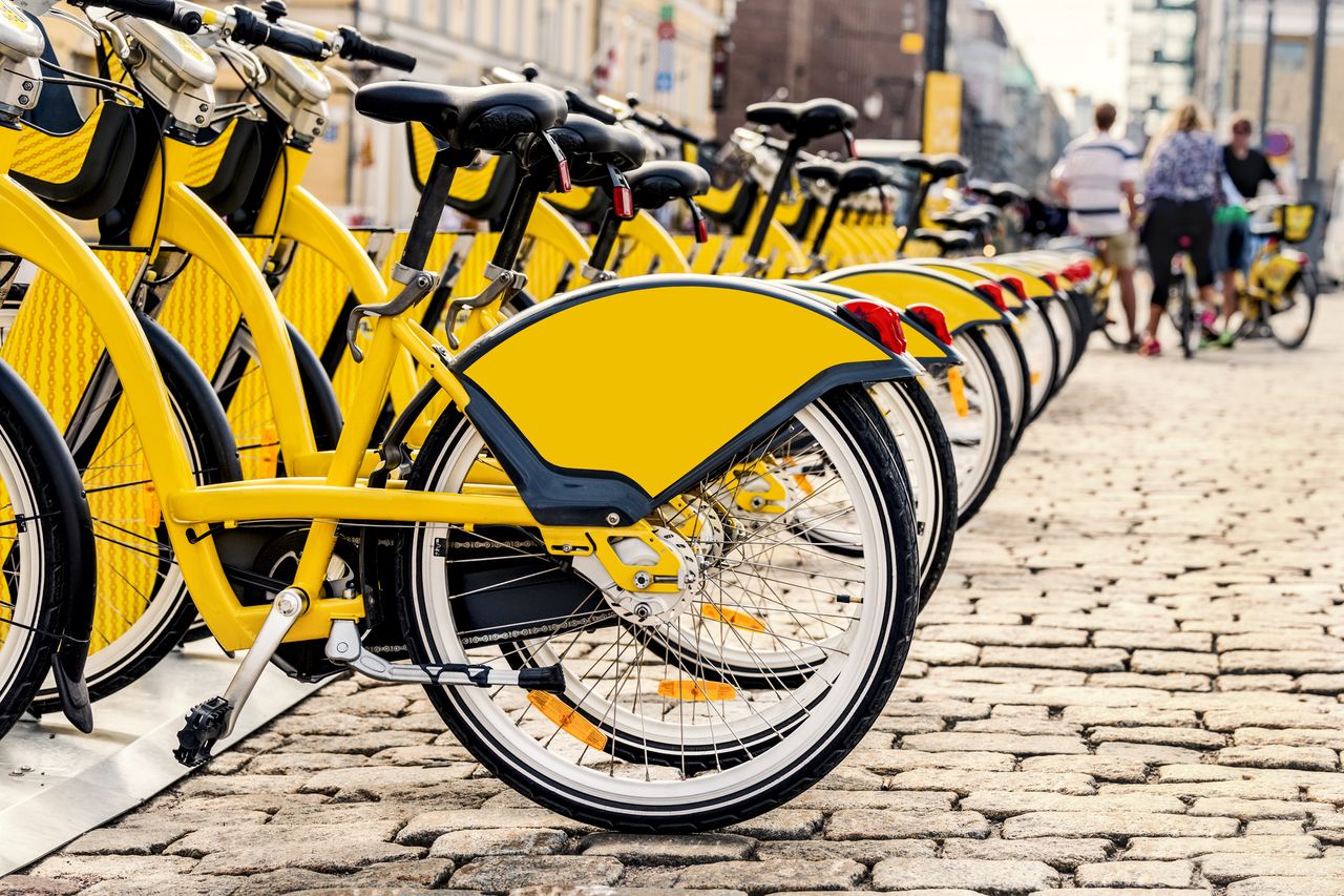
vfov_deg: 16.6
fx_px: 3061
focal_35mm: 82
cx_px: 672
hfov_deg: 24.8
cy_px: 448
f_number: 5.6
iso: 200
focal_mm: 82
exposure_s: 1/640
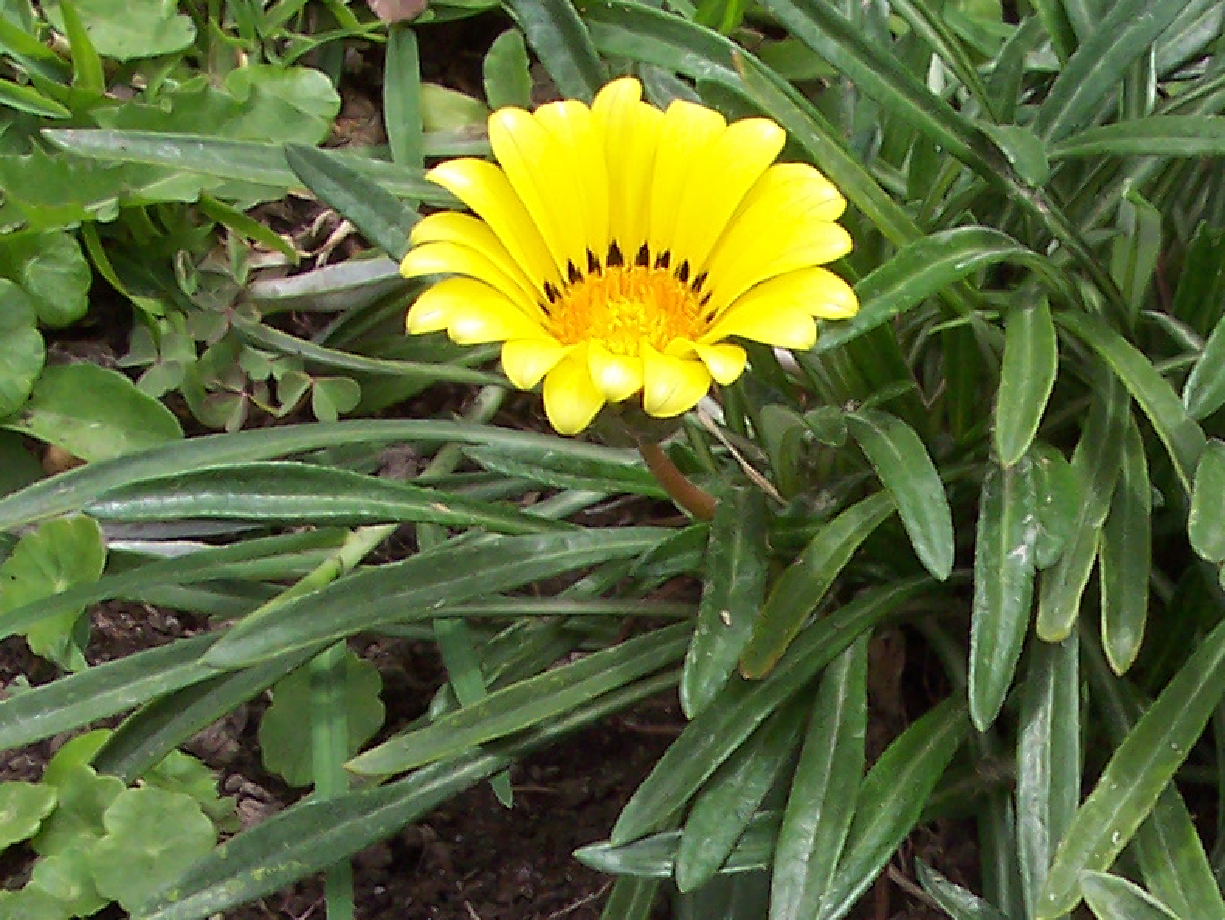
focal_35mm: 124
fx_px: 4389
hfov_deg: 15.7
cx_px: 1112
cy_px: 1088
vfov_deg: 11.7
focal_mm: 8
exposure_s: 1/500
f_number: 4.8
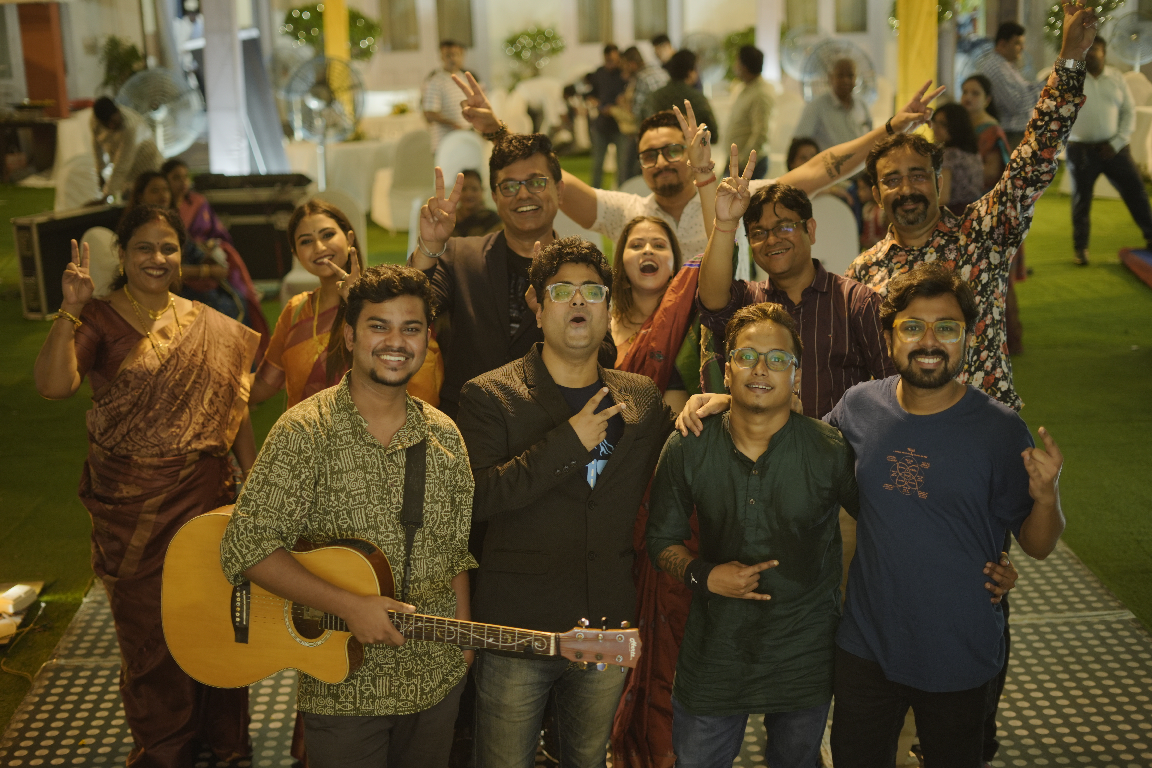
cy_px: 384
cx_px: 576
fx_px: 1600
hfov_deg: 39.6
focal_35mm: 50
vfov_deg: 27.0
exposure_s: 1/100
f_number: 1.8
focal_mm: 50
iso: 500
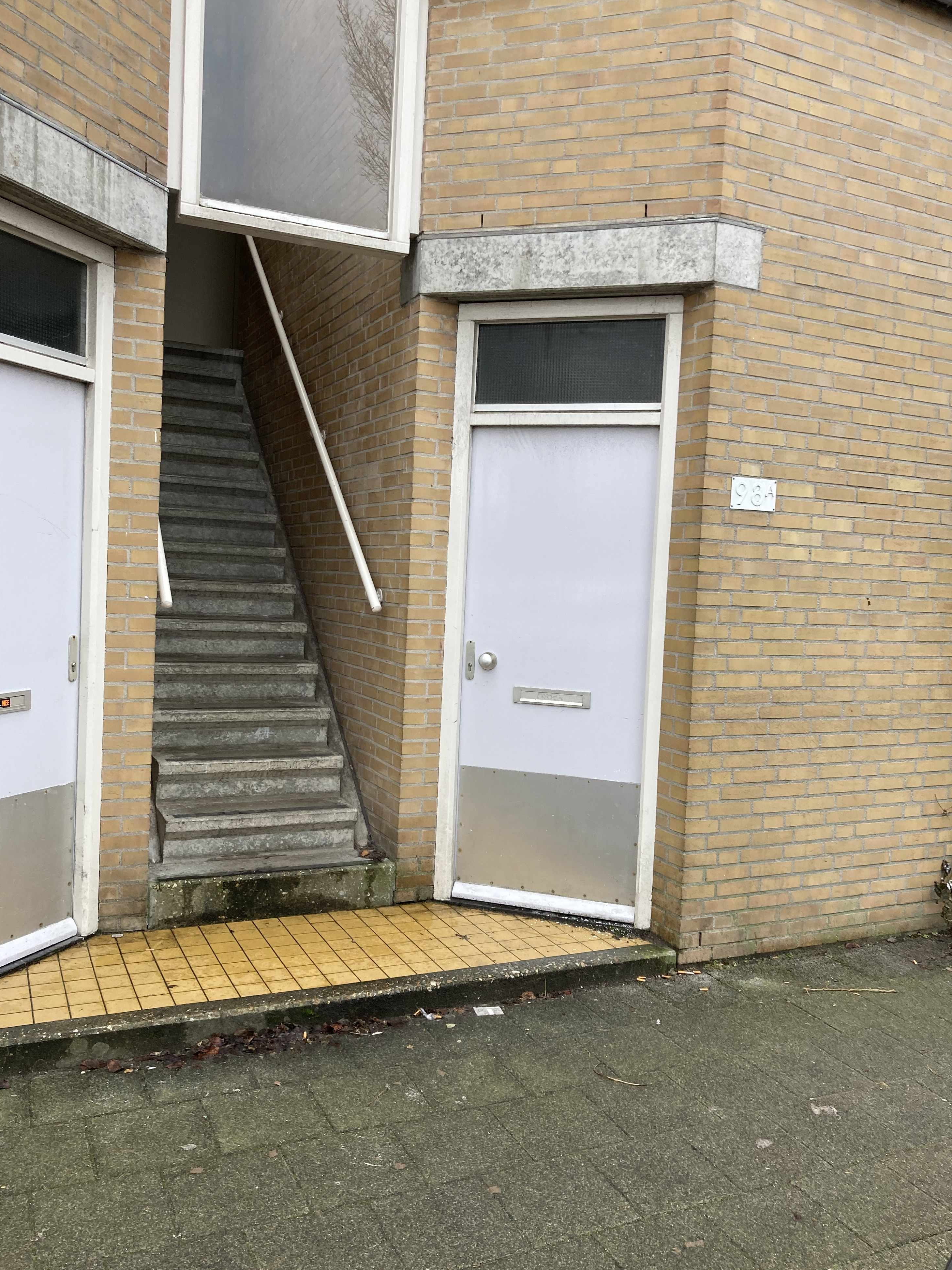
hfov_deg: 48.2
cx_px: 475
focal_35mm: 29
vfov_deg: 61.7
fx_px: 1063
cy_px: 636
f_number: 1.8
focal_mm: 3.99
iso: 40
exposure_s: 1/121
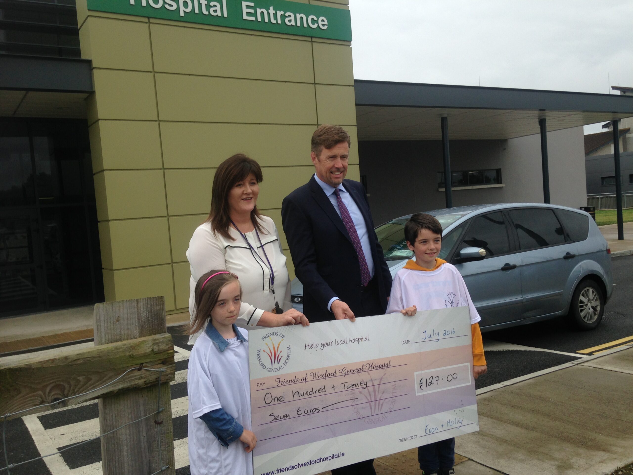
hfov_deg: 55.4
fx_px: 603
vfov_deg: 42.9
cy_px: 238
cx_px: 316
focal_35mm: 33
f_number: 2.4
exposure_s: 1/847
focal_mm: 4.12
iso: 50
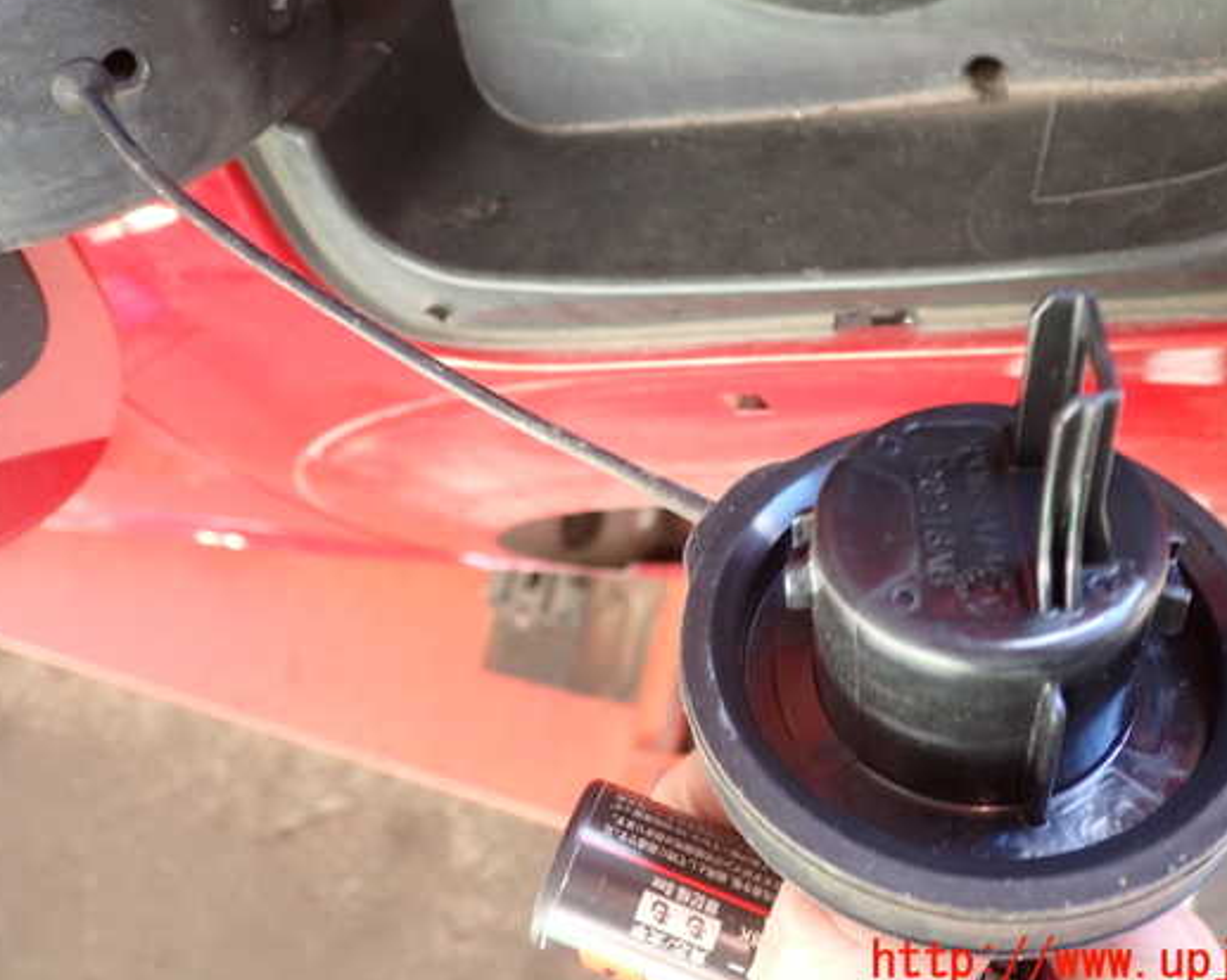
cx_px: 695
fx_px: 1234
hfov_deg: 52.7
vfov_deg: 43.3
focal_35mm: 34
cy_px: 458
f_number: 2.3
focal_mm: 5.4
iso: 200
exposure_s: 1/40
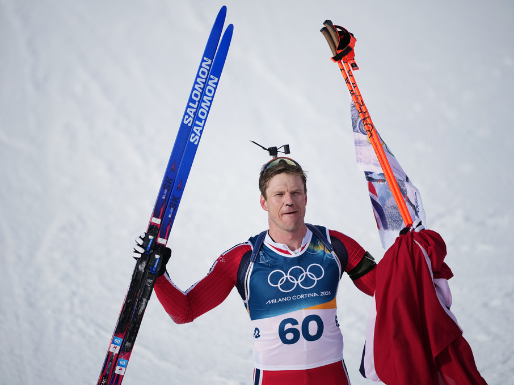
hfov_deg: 6.1
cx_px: 254
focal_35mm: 326
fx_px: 4842
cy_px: 193
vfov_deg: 4.6
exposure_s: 1/10000
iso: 640
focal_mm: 300
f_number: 2.8
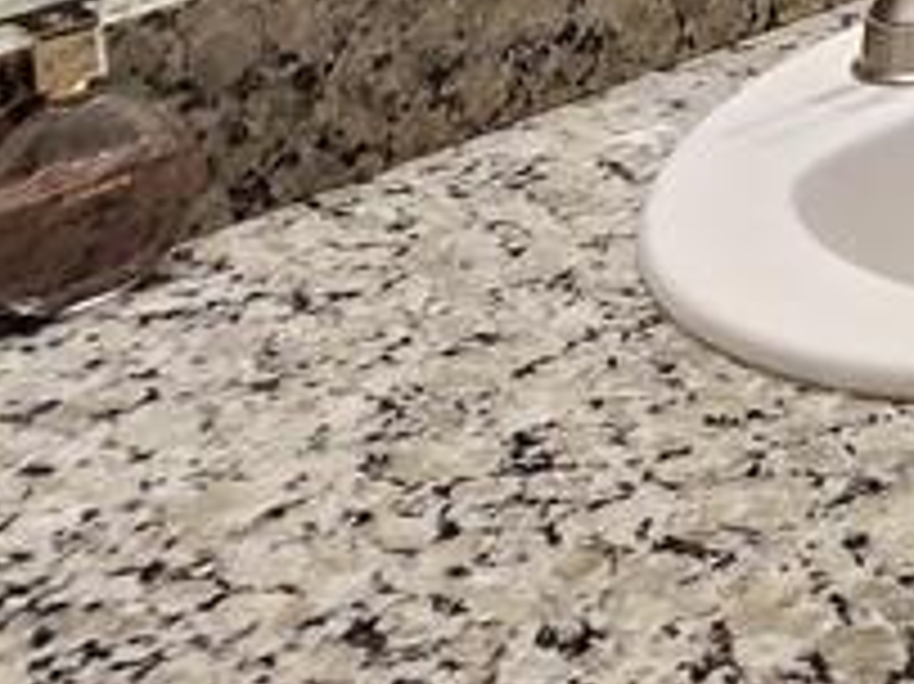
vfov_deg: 11.4
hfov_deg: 13.3
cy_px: -742
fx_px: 3061
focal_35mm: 116
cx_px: 2080
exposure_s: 1/120
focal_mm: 6.4
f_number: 1.8
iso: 400
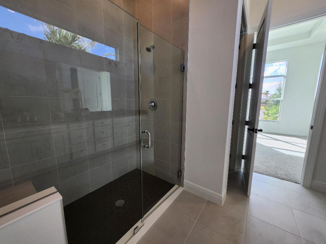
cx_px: 163
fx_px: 122
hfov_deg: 106.2
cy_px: 122
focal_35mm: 13
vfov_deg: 89.9
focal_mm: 1.74
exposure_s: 1/60
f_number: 2.2
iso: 32
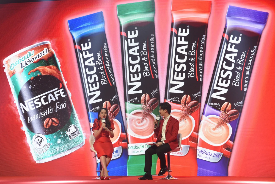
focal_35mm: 60
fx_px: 458
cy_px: 92
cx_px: 138
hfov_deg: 33.4
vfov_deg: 22.6
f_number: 4
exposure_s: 1/160
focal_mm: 60
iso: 1600
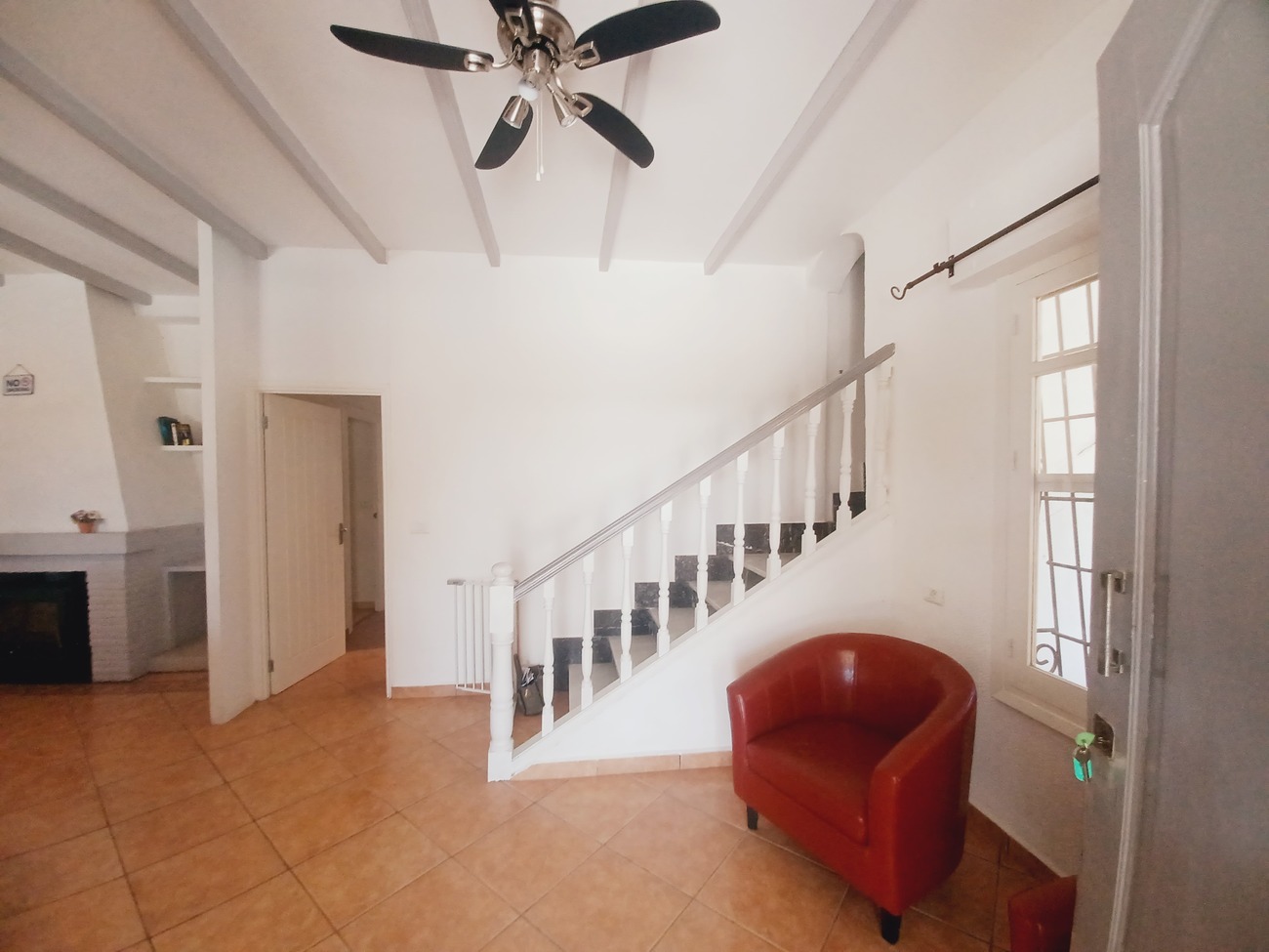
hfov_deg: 106.2
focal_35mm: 13
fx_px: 477
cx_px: 634
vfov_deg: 89.9
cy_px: 476
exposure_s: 1/50
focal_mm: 1.42
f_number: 2.2
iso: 64
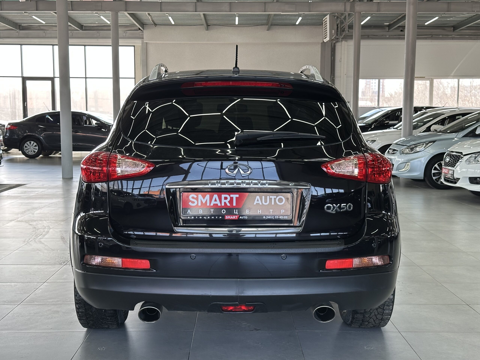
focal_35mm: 48
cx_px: 240
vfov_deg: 30.3
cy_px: 180
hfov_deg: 39.7
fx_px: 666
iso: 64
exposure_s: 1/161
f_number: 1.78
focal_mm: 6.86
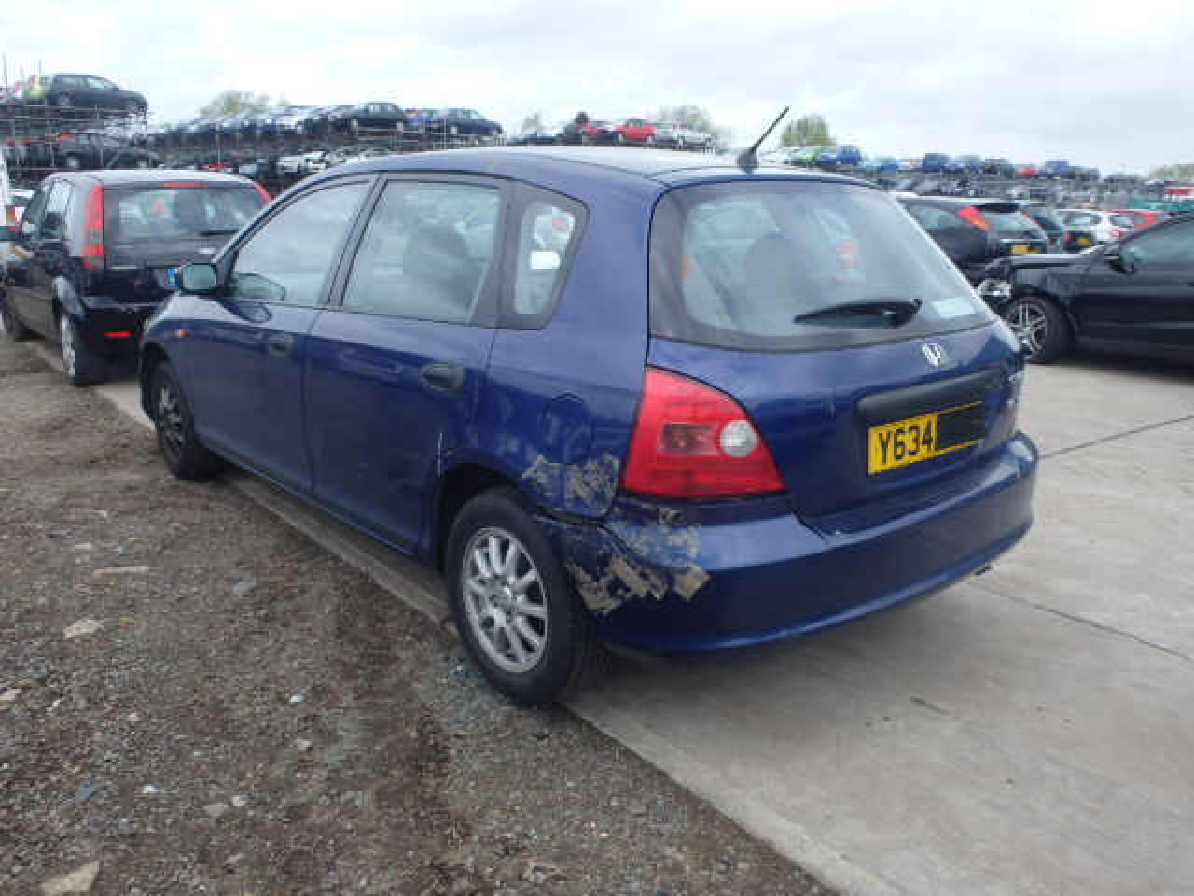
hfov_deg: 63.4
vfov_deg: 49.7
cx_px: 597
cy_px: 448
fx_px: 966
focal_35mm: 28
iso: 125
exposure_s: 1/500
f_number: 3.9
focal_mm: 5
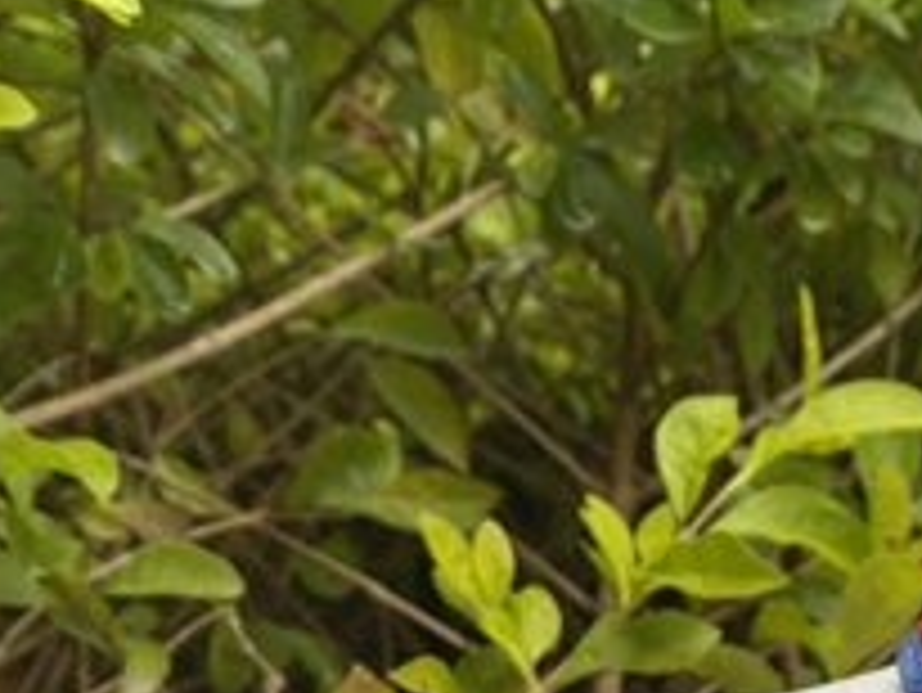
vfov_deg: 14.7
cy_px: 1015
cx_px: 855
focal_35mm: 94
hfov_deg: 20.4
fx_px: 2505
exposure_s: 1/122
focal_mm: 4.25
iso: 64
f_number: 1.8
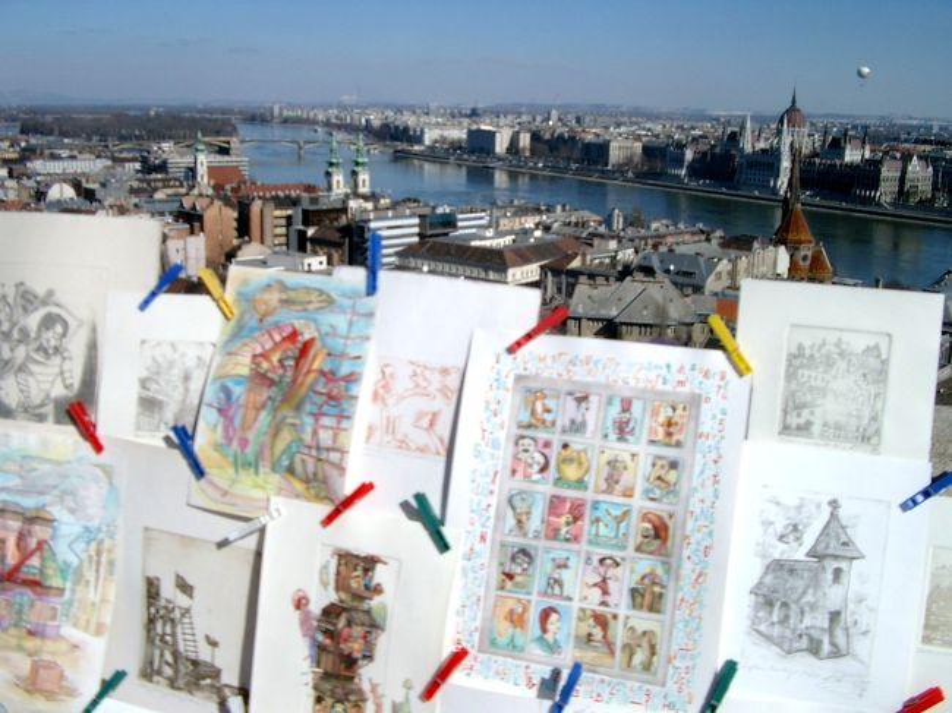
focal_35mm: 37
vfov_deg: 38.6
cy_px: 356
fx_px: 1017
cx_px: 476
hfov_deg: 50.2
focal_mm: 7.6
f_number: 5
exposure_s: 1/2000
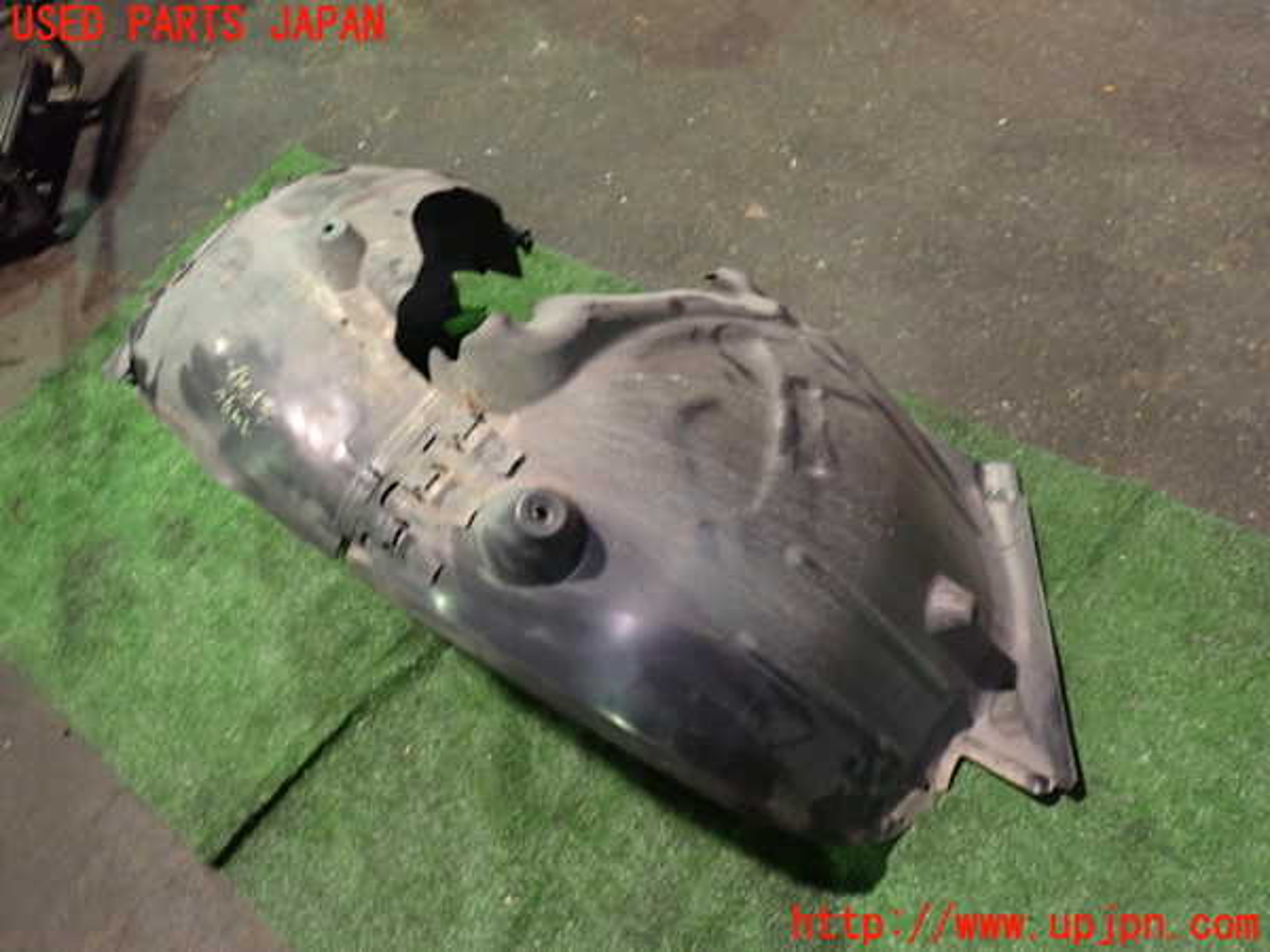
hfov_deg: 60.0
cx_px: 635
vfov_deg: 46.8
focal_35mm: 30
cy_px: 476
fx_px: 1101
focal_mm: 5.4
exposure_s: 1/25
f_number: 2.3
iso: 800
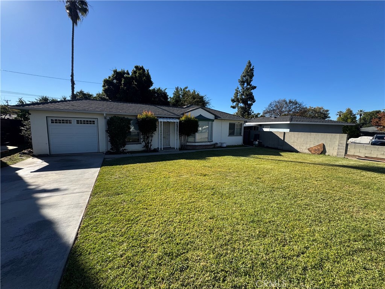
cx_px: 192
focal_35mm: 14
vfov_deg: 85.7
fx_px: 156
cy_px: 144
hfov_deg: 102.1
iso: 50
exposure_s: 1/1078
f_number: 2.2
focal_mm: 2.22
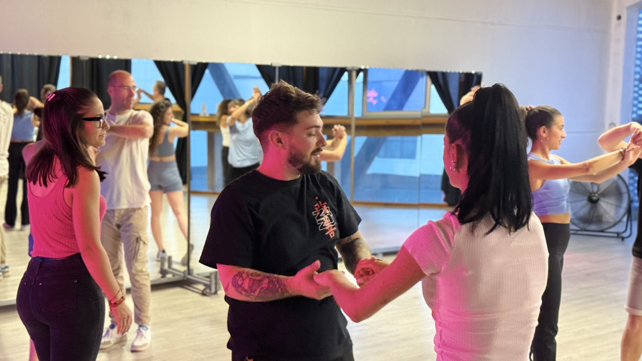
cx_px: 323
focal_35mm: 53
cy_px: 173
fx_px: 902
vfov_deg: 22.6
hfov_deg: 39.2
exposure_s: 1/39
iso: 320
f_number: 1.78
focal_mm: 6.76
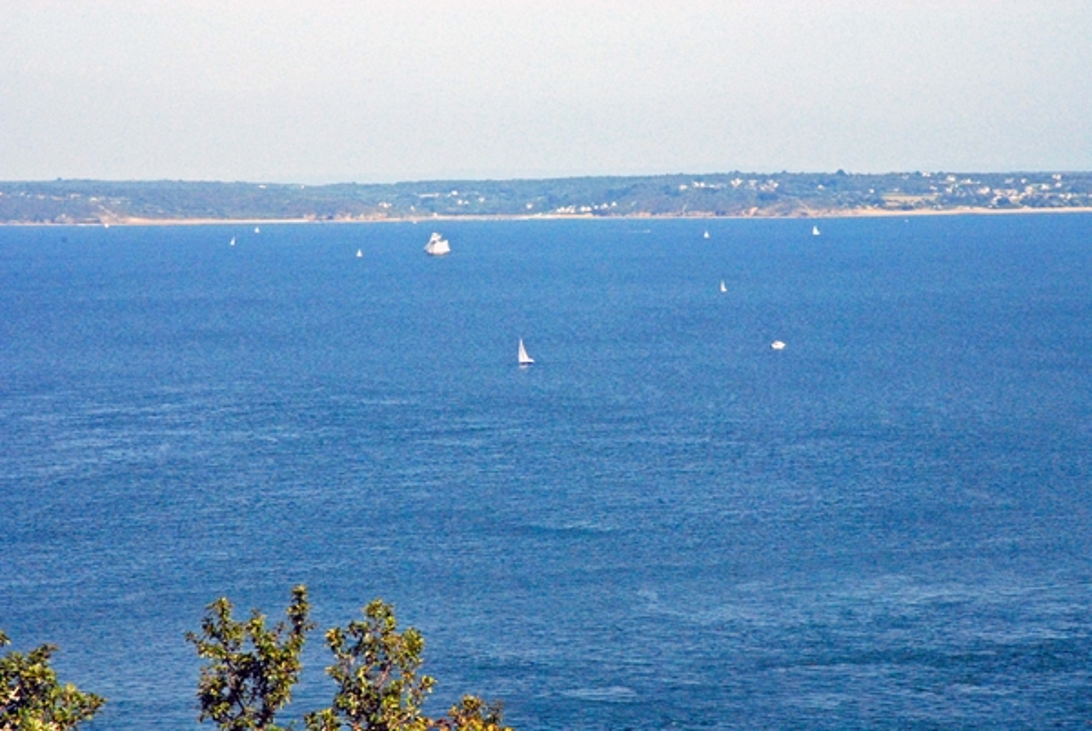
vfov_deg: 13.1
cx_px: 546
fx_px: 3190
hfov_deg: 19.4
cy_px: 366
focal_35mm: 105
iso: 1600
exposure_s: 1/500
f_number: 20
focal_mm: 70
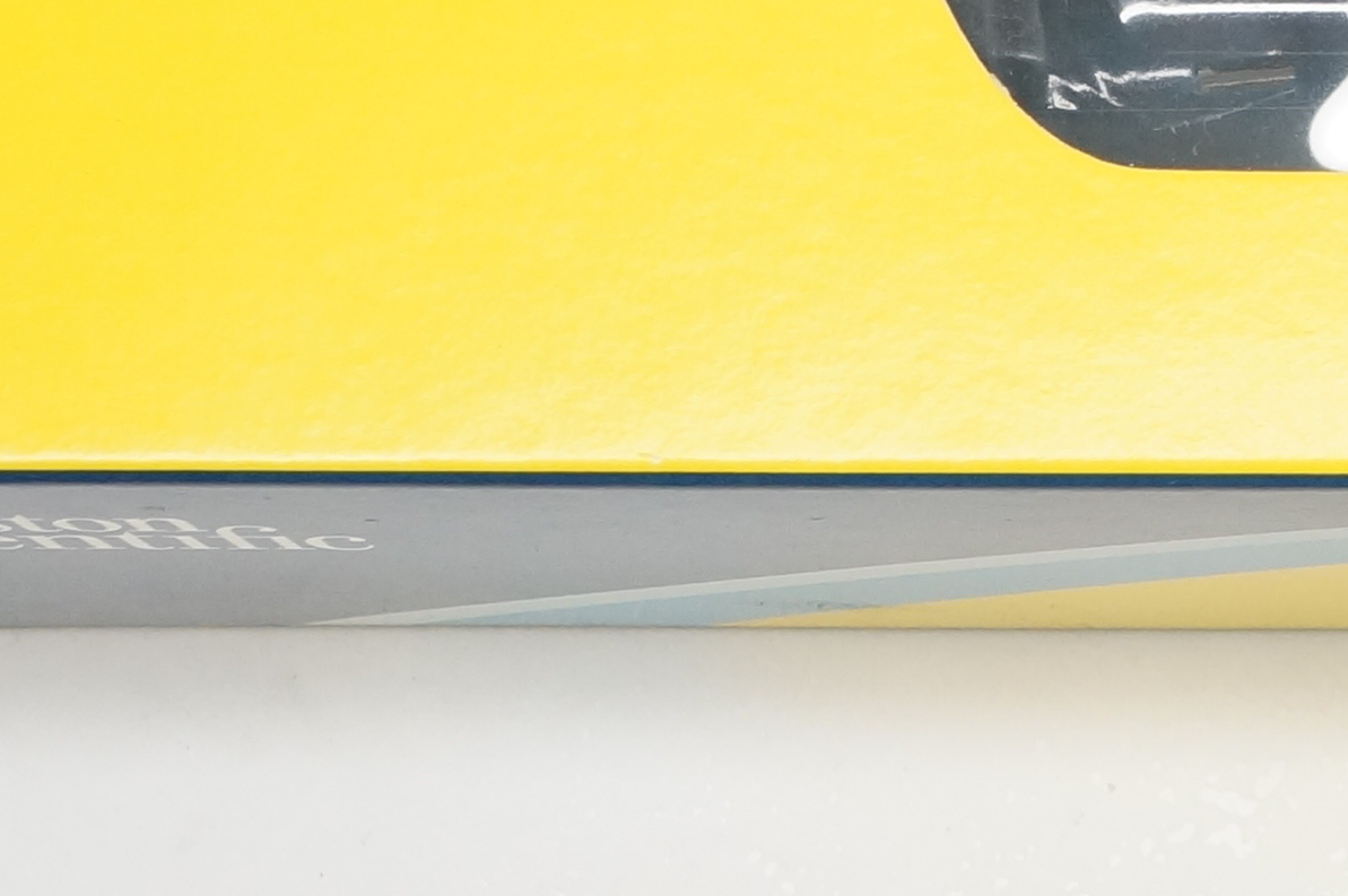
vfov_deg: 9.5
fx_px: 5314
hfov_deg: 13.6
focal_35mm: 142
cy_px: -259
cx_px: 2036
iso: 800
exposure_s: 1/100
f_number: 7.1
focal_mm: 23
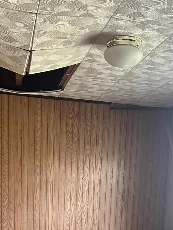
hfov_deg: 25.7
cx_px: 95
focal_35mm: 57
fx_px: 380
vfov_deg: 30.9
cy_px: 240
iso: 800
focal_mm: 6.86
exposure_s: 1/60
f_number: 1.78
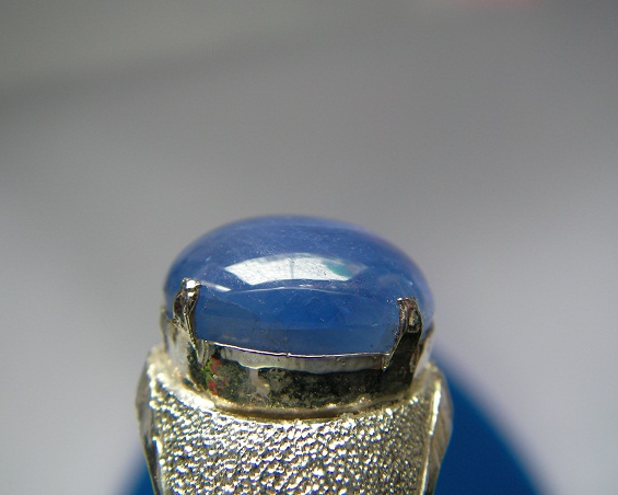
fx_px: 732
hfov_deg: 45.8
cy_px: 246
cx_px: 313
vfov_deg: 37.3
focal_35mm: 40
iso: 50
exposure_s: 1/51.3
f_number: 3.3
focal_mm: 6.3
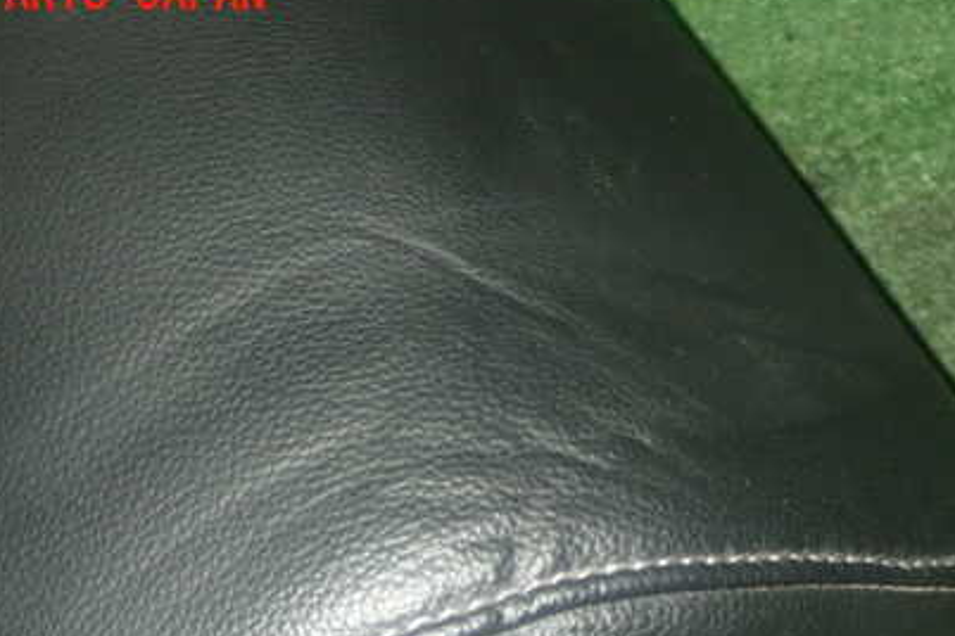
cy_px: 498
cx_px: 546
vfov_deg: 22.7
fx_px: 1565
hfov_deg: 33.9
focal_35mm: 59
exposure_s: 1/40
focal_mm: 6.83
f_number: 8
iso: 800
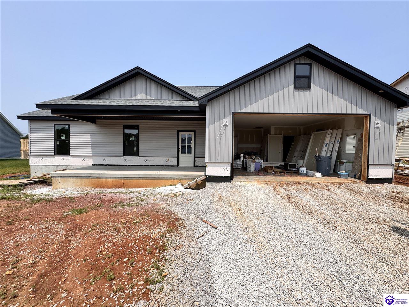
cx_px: 204
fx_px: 165
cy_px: 154
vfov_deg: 85.7
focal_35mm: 14
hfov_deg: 102.1
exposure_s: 1/2584
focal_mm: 2.22
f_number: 2.2
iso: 50
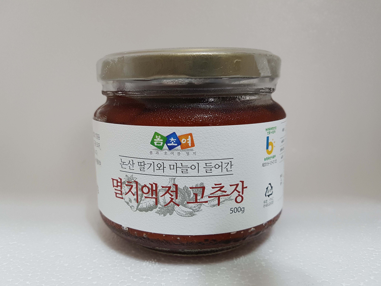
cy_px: 143
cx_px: 190
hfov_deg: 67.3
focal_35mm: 26
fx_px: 286
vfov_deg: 53.1
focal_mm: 4.2
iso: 160
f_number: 1.7
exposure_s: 1/60
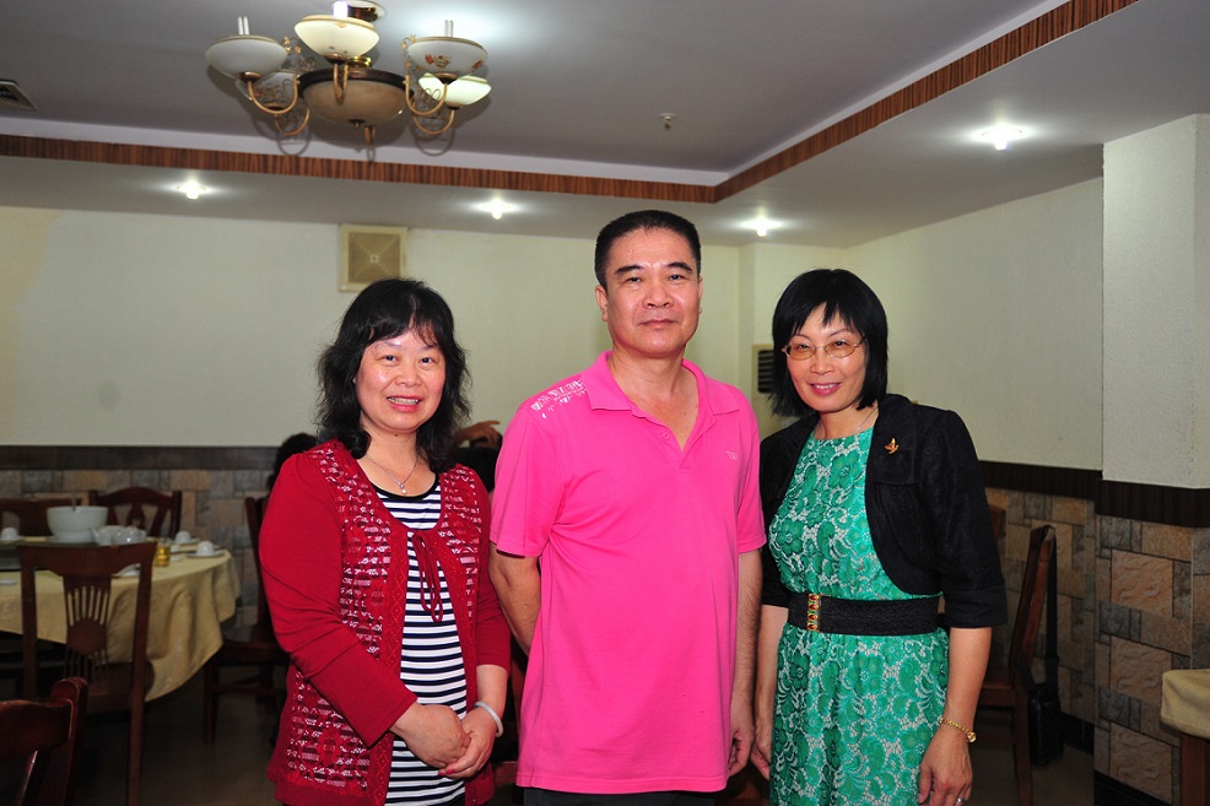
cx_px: 605
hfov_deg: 58.7
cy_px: 403
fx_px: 1075
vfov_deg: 41.1
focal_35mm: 32
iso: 640
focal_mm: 32
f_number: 2.8
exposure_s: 1/160
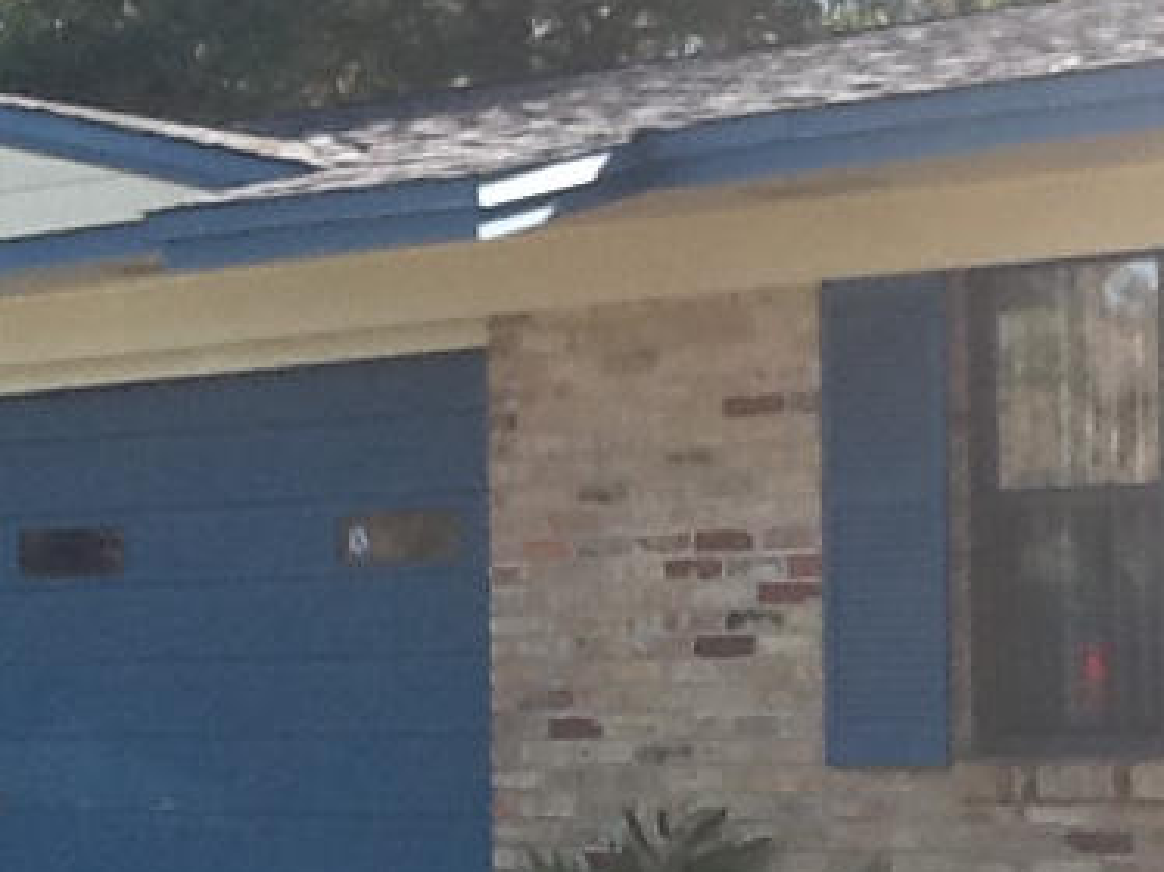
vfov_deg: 13.0
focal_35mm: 113
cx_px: 772
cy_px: 791
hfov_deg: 17.4
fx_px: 3797
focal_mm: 2.03
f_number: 2.4
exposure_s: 1/260
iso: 40
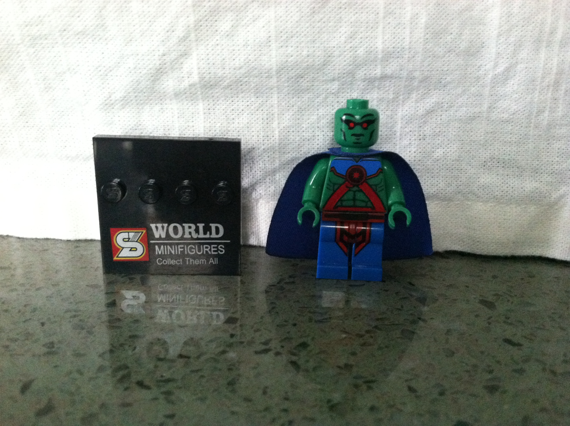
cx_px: 285
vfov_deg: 40.6
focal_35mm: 35
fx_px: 575
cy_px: 213
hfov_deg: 52.7
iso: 640
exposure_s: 1/15
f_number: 2.8
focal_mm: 3.85
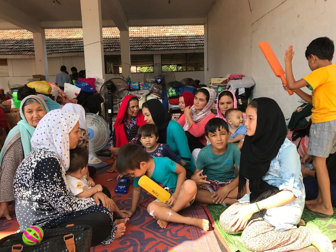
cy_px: 126
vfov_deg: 49.7
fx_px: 272
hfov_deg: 63.4
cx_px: 168
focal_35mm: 28
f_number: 1.8
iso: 20
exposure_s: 1/411
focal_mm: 3.99
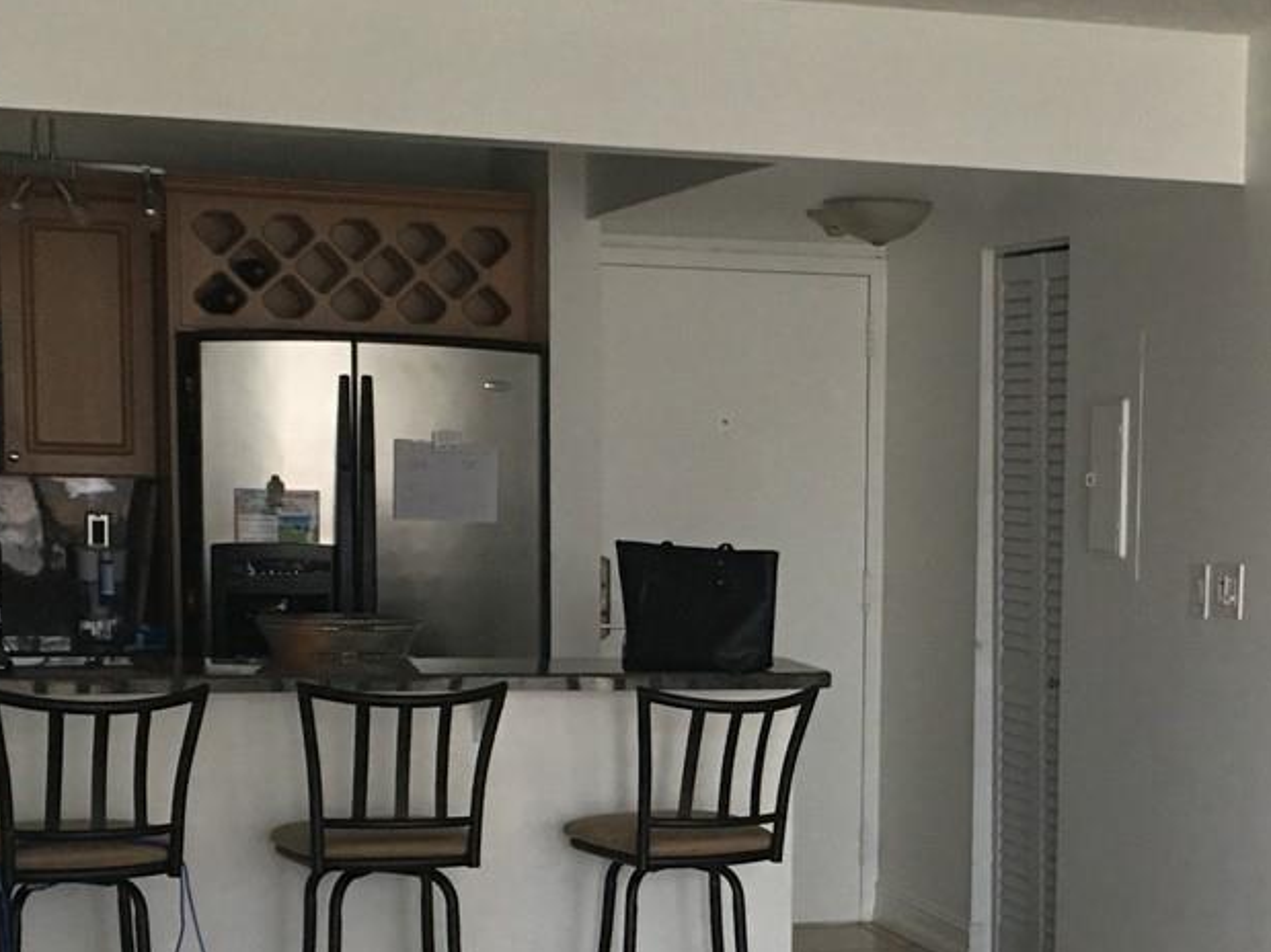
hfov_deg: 25.5
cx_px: 1020
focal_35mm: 75
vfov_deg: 19.4
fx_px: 2753
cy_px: 784
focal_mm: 4.15
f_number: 2.2
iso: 100
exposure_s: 1/30
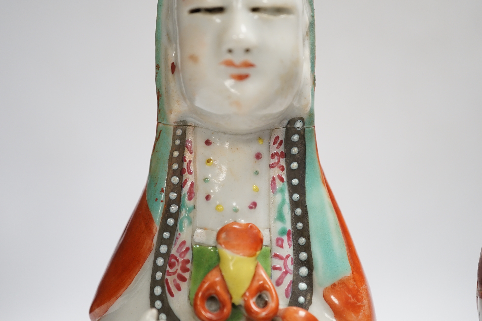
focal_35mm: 45
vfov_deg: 29.9
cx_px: 241
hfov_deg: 43.6
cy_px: 160
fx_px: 602
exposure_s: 1/60
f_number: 3.5
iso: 400
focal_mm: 30
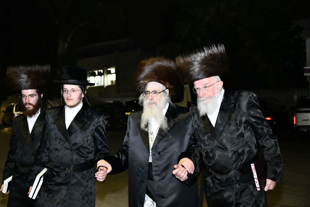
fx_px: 534
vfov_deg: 21.9
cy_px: 104
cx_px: 155
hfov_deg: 32.4
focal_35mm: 62
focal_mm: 62
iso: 3200
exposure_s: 1/100
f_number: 5.6
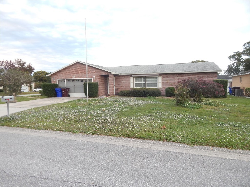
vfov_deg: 58.9
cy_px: 94
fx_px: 166
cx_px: 125
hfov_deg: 73.9
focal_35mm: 23
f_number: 3
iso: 125
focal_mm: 4
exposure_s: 1/60
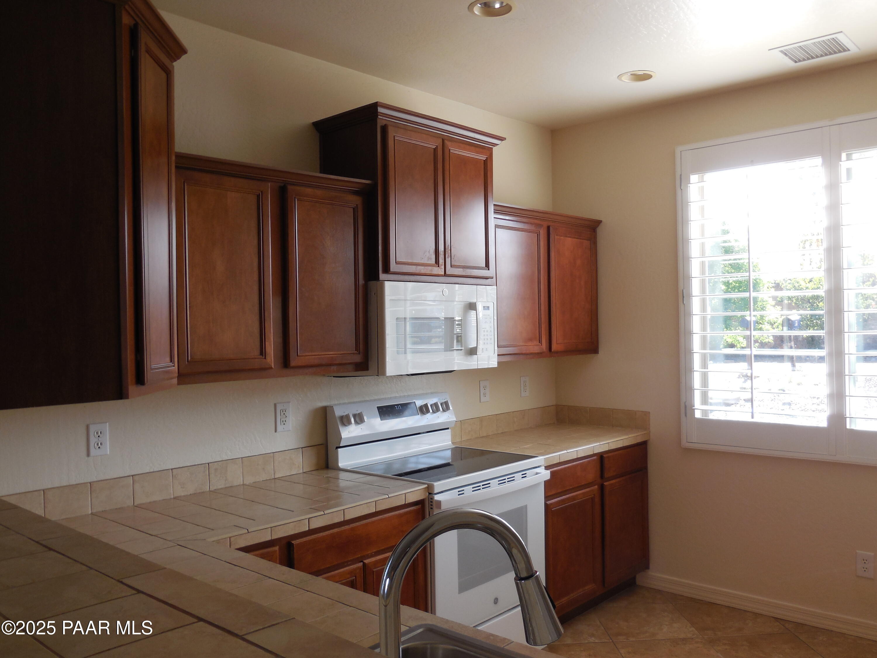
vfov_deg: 46.8
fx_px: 760
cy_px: 329
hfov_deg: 60.0
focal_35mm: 30
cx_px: 438
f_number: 3.2
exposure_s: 1/50
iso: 125
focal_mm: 5.3
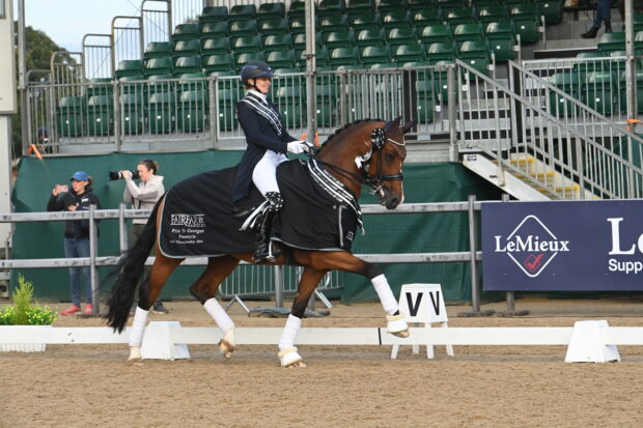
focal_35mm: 185
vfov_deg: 7.4
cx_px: 322
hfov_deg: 11.1
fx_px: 3303
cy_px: 214
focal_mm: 185
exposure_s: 1/1000
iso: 2000
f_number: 9
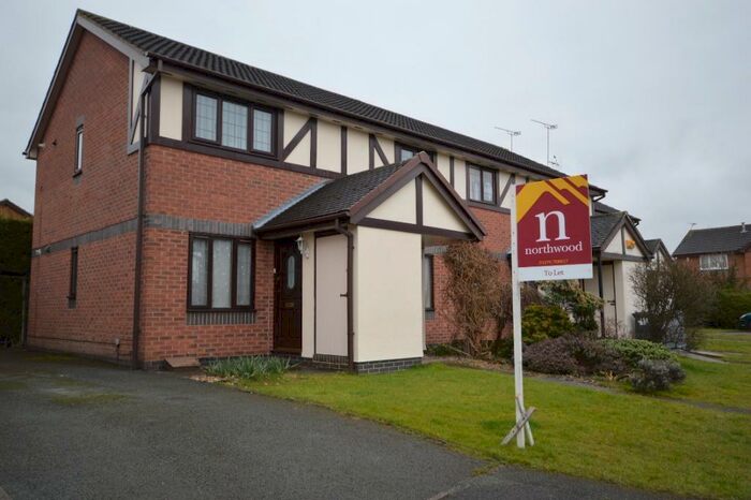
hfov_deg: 67.4
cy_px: 250
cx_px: 376
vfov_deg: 47.9
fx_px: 563
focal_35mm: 27
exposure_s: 1/125
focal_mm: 18
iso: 280
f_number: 5.6
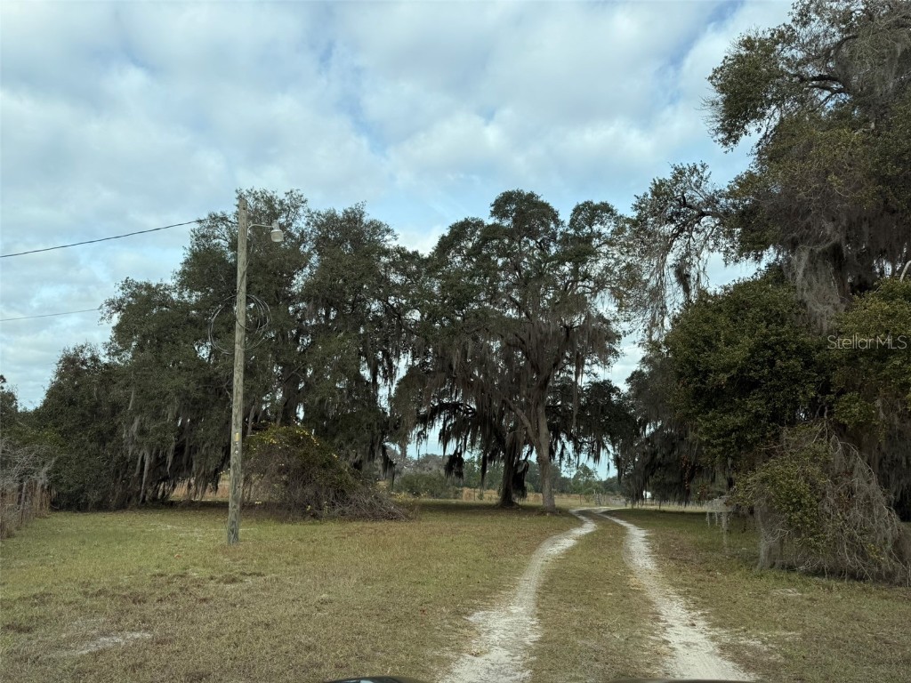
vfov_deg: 56.8
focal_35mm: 24
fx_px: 632
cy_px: 342
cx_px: 456
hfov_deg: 71.6
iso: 80
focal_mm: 6.76
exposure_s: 1/2525
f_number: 1.78
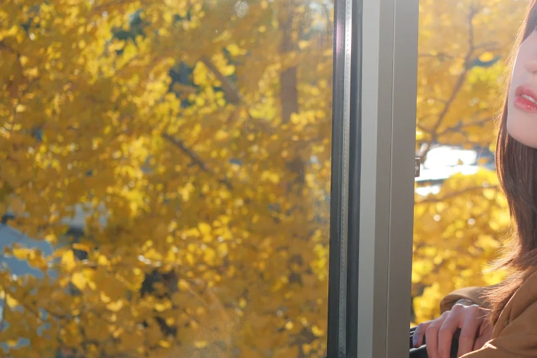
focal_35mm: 65
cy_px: 212
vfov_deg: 20.9
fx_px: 970
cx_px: 410
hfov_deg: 30.4
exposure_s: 1/1900
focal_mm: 23
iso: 500
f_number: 2.8
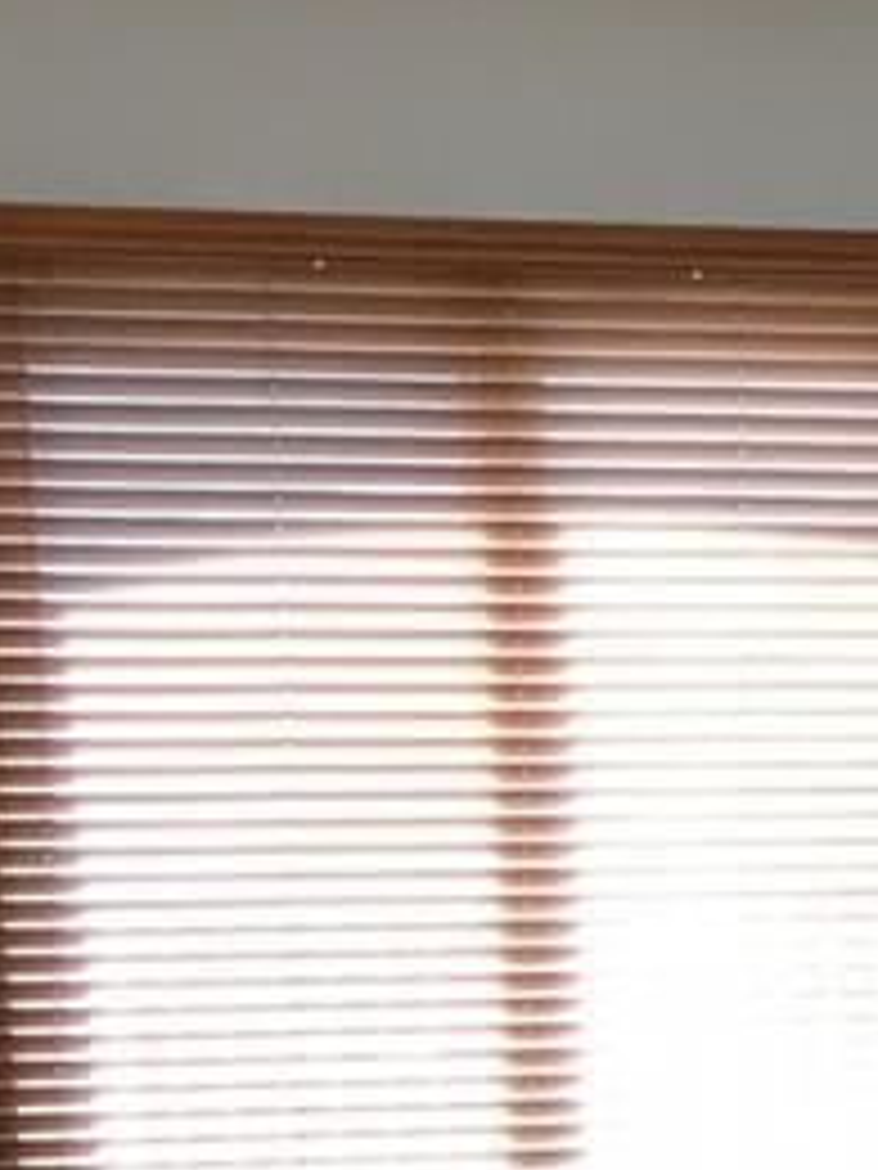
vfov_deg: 13.7
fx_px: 4532
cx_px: 1108
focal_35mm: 134
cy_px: 1863
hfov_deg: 10.8
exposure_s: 1/30
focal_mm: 4.15
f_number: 2.2
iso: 32
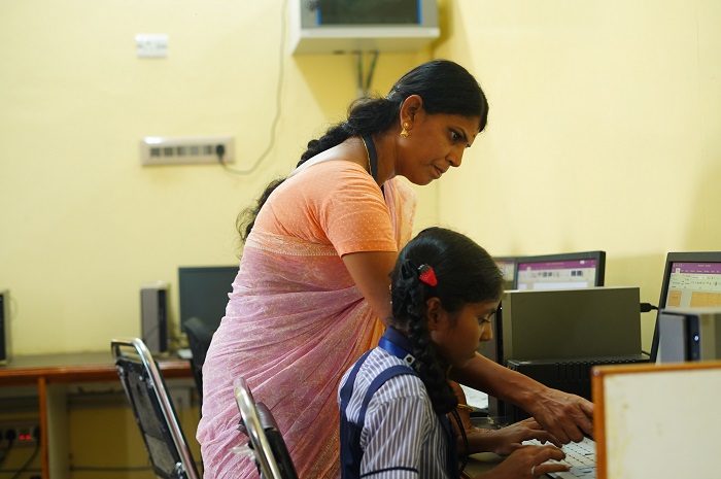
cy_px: 240
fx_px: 1000
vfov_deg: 26.9
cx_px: 360
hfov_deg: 39.6
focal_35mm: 50
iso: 2000
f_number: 2.8
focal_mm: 50
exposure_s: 1/100
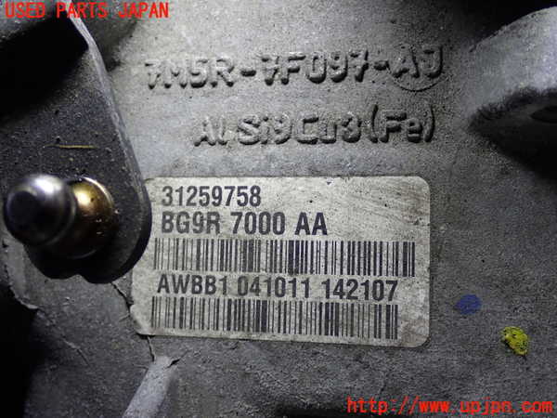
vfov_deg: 29.1
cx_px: 278
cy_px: 209
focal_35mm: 50
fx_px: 805
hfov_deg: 38.2
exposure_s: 1/125
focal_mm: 9.01
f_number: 3.2
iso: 125
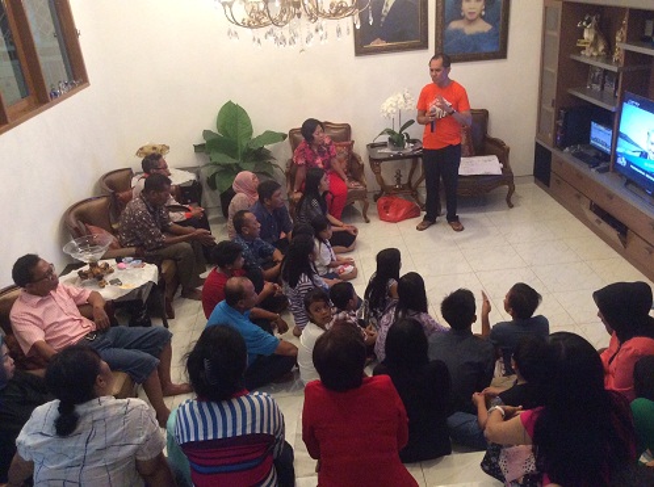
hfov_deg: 56.9
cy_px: 244
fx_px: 603
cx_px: 327
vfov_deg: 44.0
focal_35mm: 32
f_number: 2.4
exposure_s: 1/25
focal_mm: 3.3
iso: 250
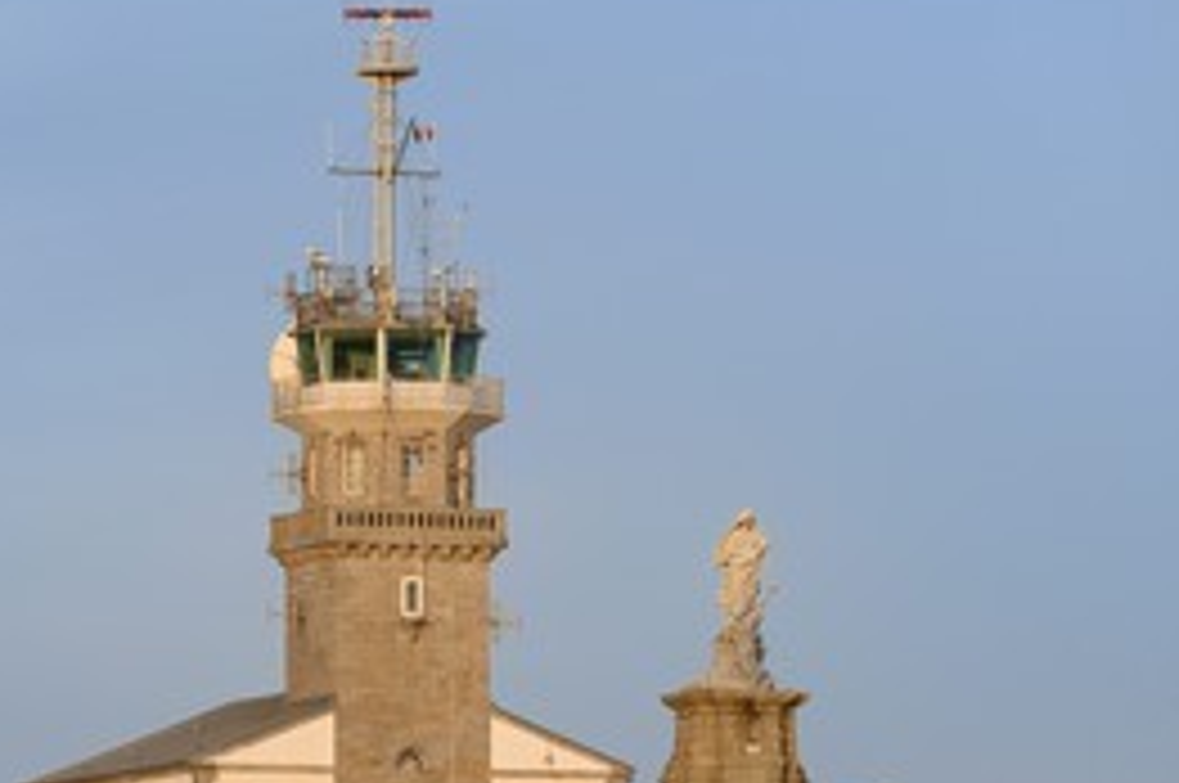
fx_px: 10500
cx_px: 342
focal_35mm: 321
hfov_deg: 6.4
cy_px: 562
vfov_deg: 4.3
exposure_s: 1/320
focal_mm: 200
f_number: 6.3
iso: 200
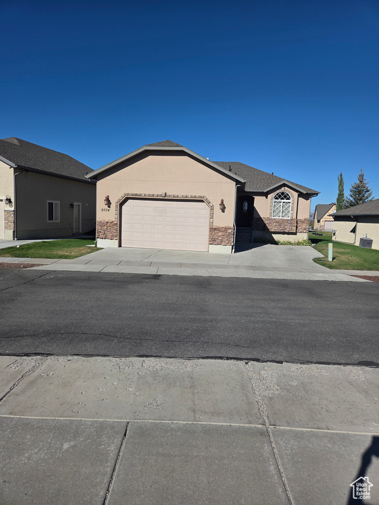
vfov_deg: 73.9
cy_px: 252
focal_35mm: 23
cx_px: 190
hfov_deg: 58.9
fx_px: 336
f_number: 1.8
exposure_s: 1/7891
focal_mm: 5.4
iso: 64
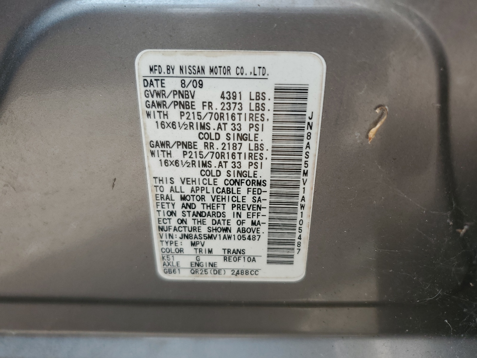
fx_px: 358
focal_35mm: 26
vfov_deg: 53.1
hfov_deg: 67.3
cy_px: 179
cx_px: 238
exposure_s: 1/357
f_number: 1.5
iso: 50
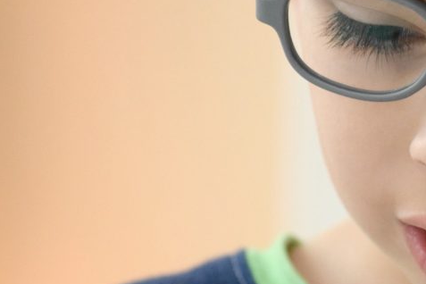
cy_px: 145
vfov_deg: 2.6
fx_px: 6284
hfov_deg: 3.9
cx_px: 413
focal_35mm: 531
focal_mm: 165
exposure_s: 1/400
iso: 3200
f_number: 5.3
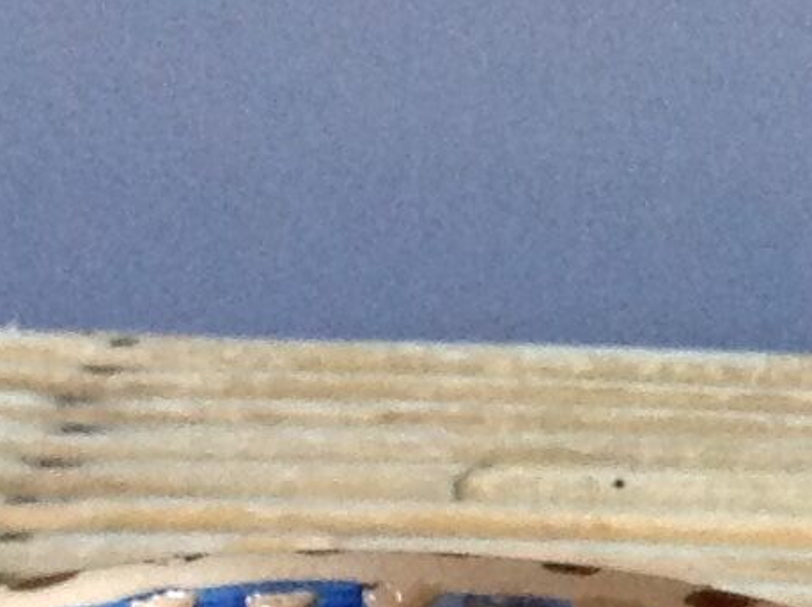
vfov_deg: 7.4
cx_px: 1525
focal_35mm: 198
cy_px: 694
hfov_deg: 9.5
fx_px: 4637
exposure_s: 1/15
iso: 320
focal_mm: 4.28
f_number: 2.4
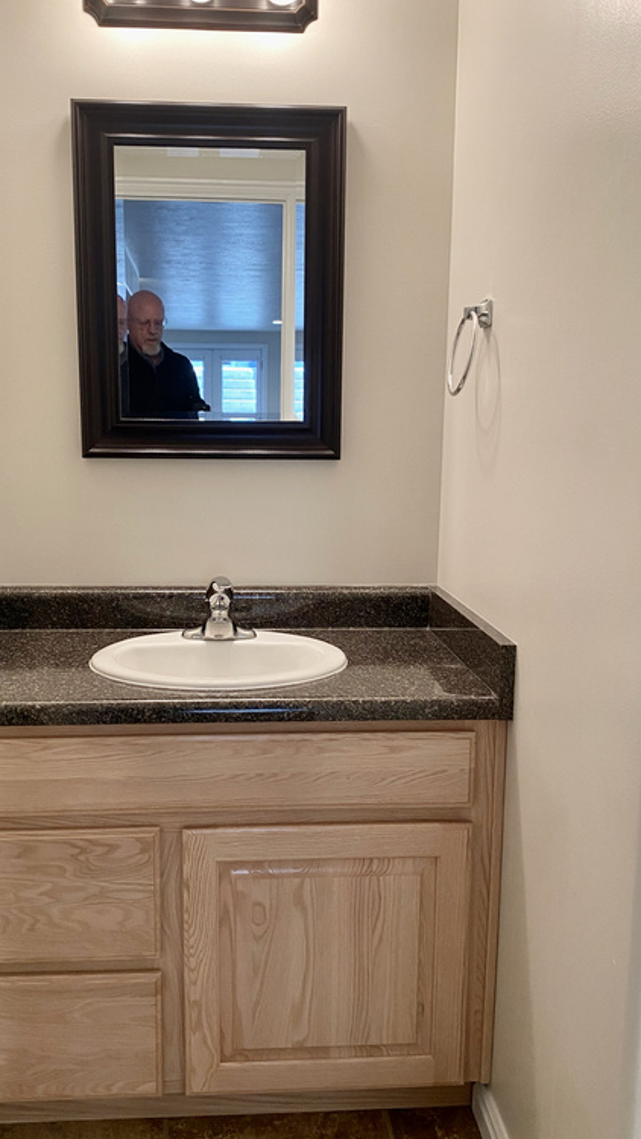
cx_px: 283
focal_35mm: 29
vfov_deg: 66.1
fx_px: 876
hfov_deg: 40.1
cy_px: 580
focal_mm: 4.25
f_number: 1.8
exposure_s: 1/60
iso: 100
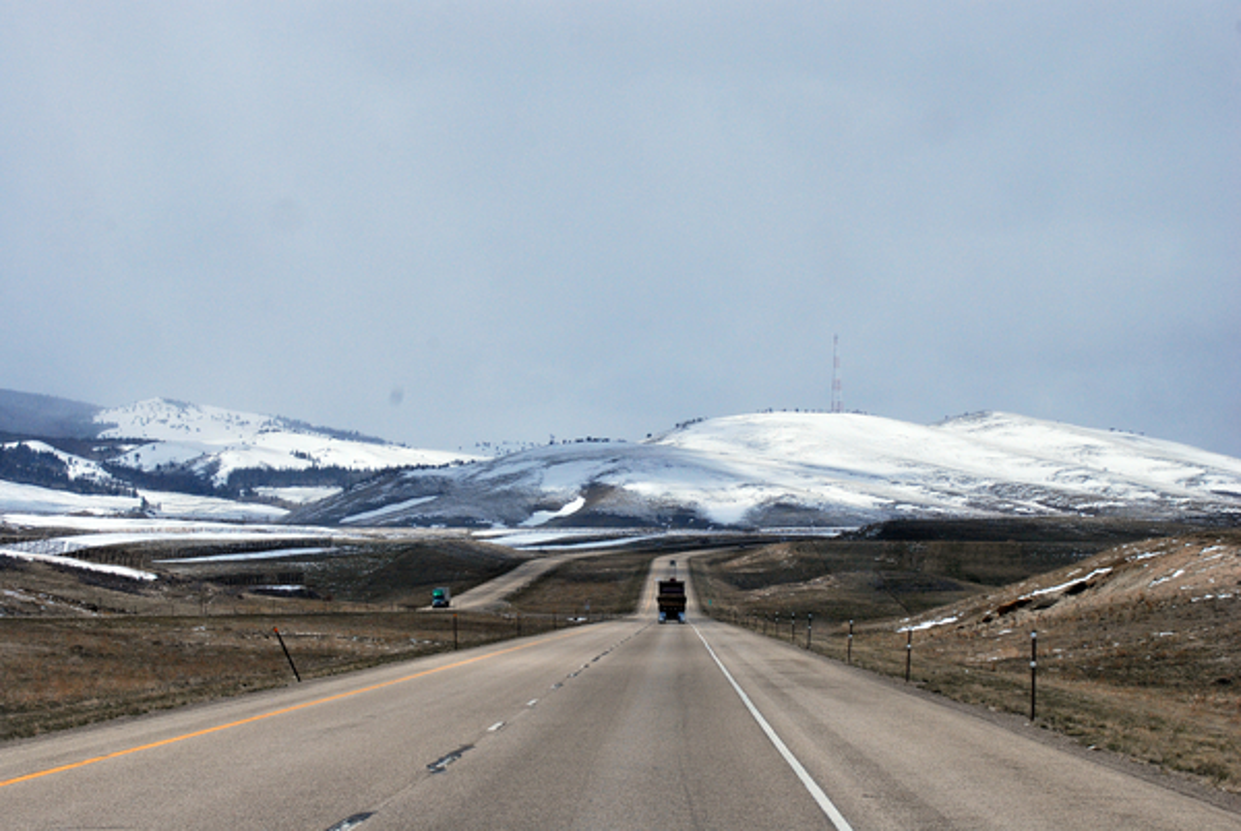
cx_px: 620
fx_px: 3625
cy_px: 416
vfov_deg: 13.1
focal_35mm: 105
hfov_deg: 19.4
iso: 400
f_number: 11
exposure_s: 1/2000
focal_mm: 70
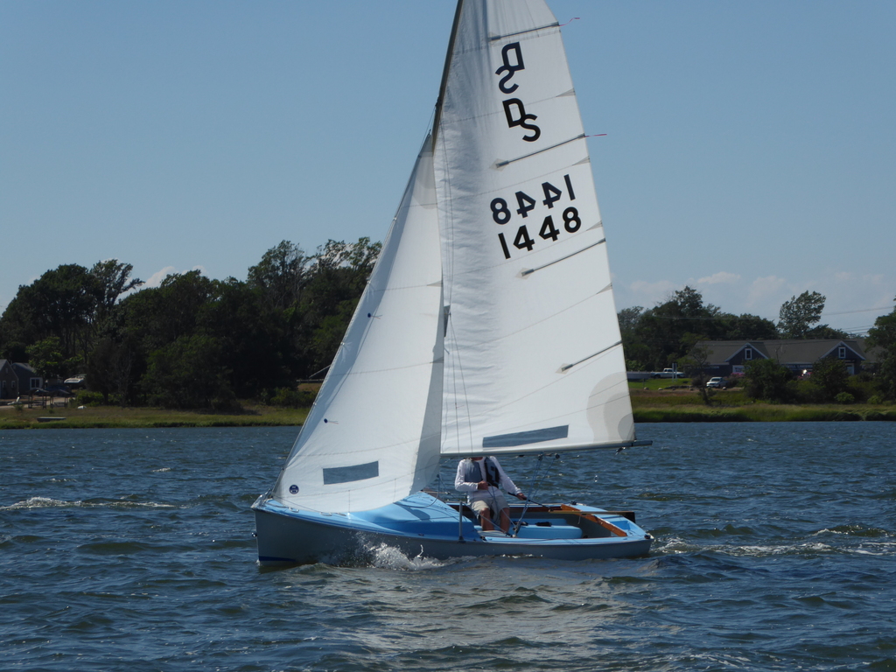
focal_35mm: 143
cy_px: 336
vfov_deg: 10.4
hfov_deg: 13.8
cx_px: 448
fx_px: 3701
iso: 80
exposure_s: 1/800
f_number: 5.4
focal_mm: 25.6
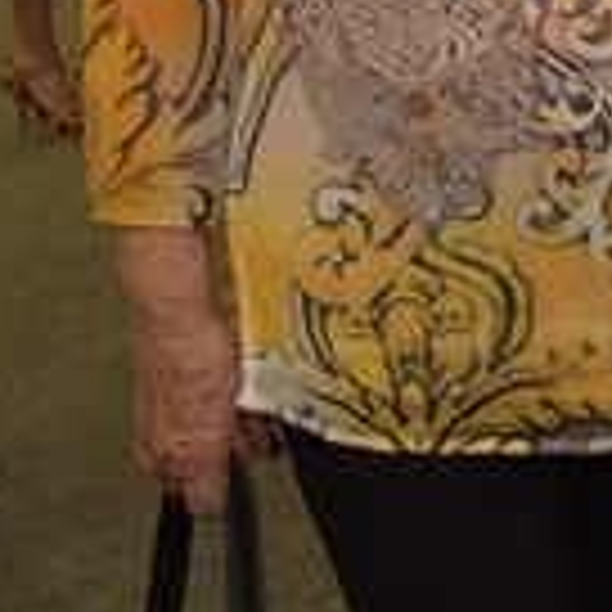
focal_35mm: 112
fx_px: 2240
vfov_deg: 14.7
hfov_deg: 13.6
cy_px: -254
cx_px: 1166
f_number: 4
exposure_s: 1/80
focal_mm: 28
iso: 1250
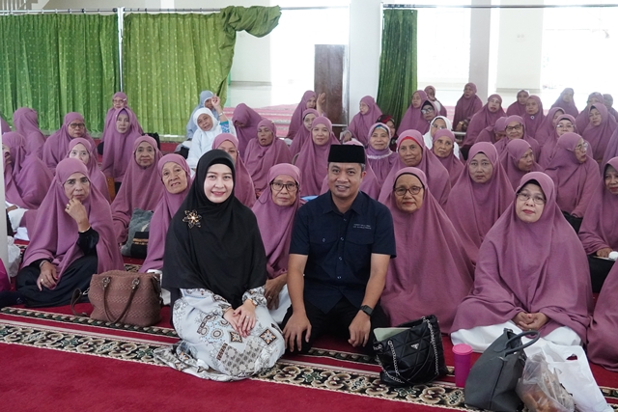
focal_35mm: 51
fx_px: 876
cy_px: 206
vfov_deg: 26.5
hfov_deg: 38.9
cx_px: 309
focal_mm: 34
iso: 8000
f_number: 4
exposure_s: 1/320
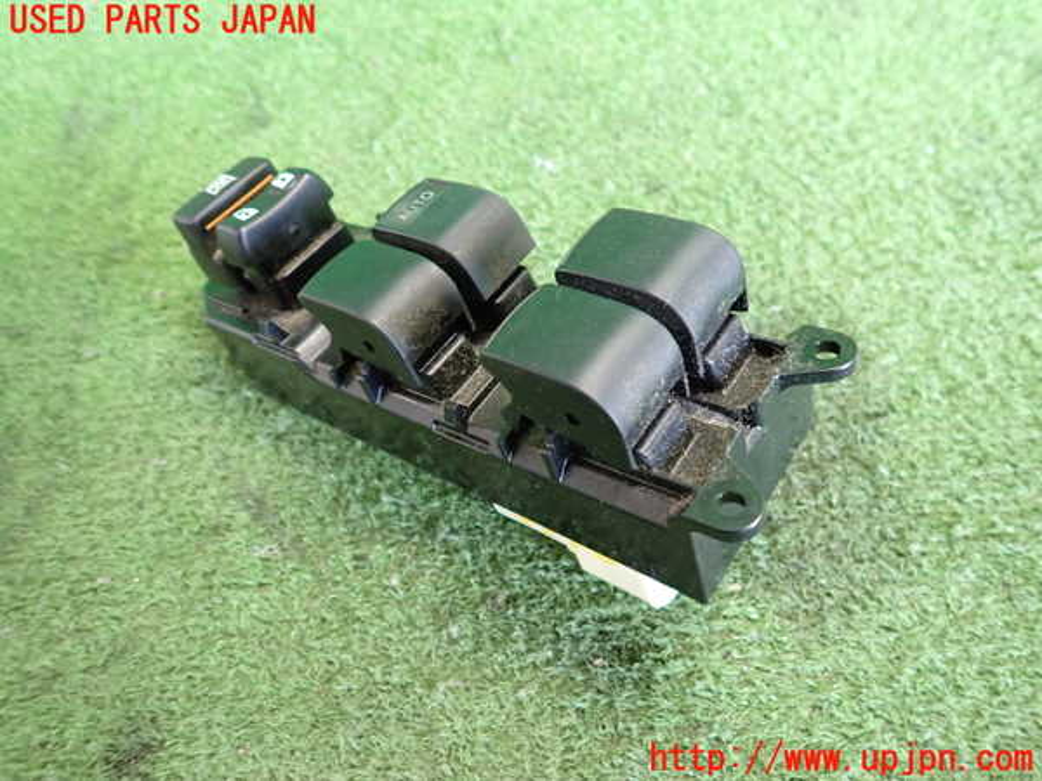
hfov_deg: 69.4
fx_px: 753
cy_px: 390
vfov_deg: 54.9
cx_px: 521
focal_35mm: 25
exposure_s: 1/30
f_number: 2
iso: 500
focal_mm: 4.5
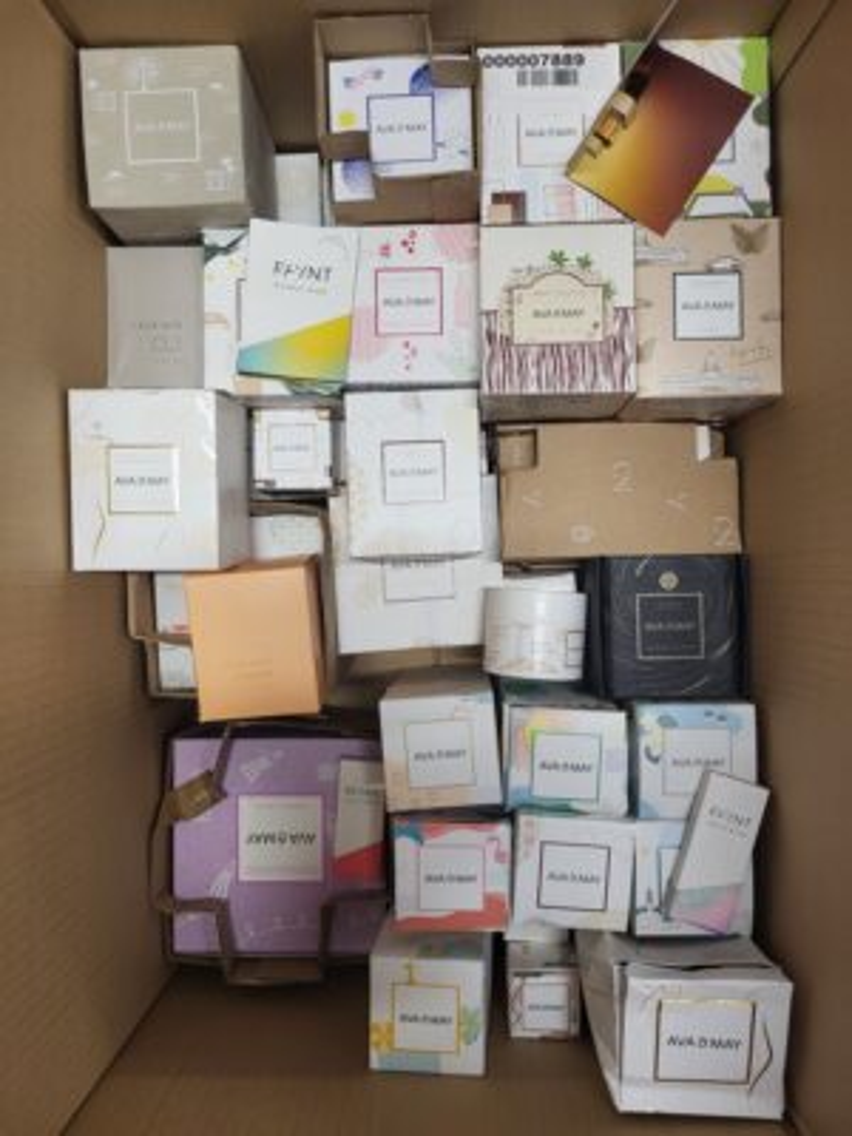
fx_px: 853
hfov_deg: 53.1
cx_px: 426
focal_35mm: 26
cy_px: 568
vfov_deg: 67.3
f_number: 1.8
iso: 200
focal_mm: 5.4
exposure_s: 1/100
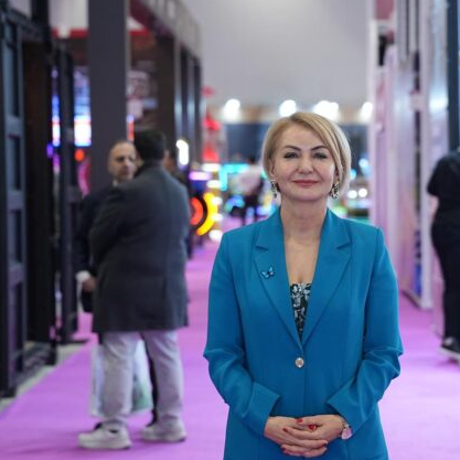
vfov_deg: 12.0
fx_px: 2195
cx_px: 374
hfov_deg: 11.9
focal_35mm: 146
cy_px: 224
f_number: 3.2
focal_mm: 70
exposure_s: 1/160
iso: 1000
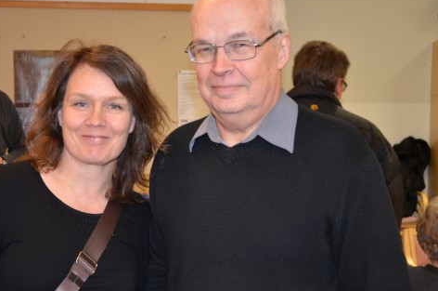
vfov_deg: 23.7
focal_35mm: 57
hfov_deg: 34.9
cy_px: 146
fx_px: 692
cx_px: 165
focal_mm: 26
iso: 800
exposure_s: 1/60
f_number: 4
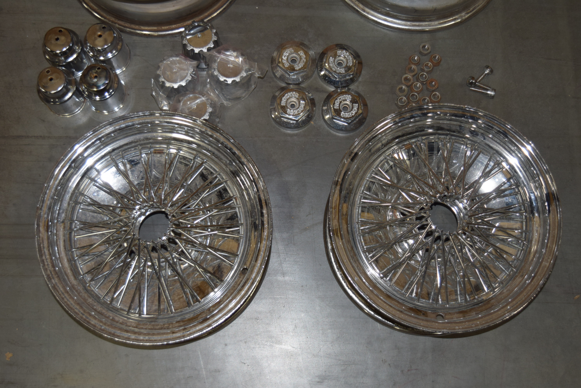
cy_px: 194
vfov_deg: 26.5
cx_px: 290
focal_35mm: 51
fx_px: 824
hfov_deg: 38.9
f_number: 4.5
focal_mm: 34
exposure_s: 1/50
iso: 400
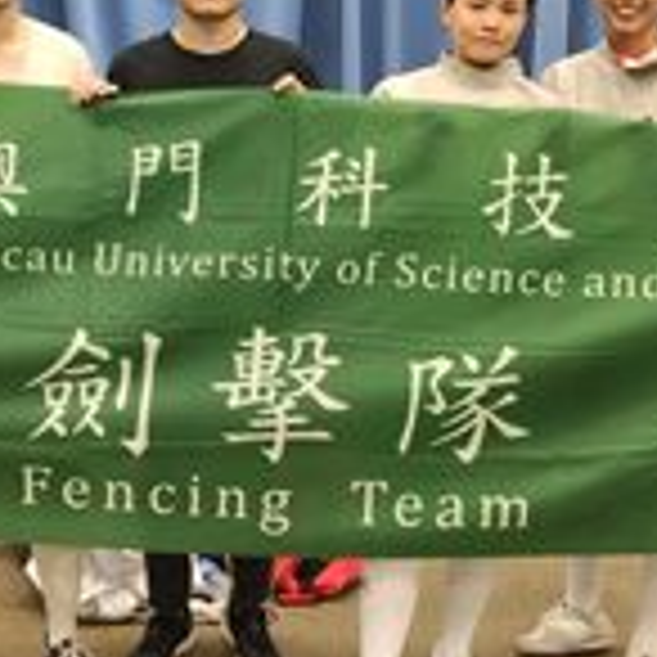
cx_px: 220
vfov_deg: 27.3
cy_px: 292
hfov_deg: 27.1
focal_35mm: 63
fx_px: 1353
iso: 413
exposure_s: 1/60
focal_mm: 4.77
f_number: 1.75
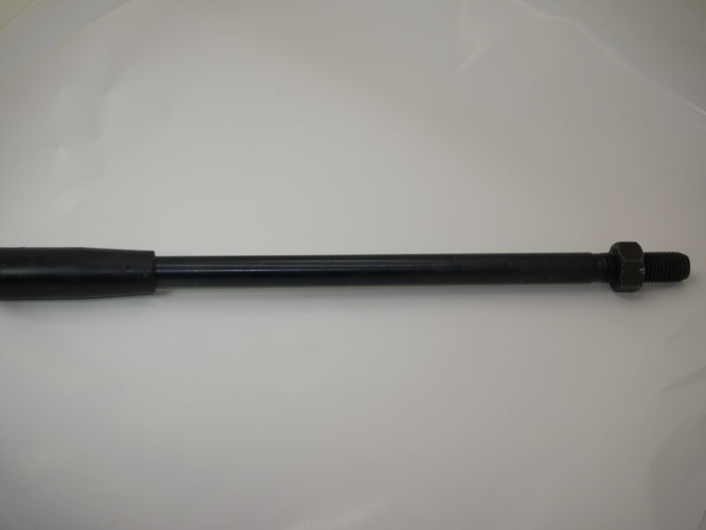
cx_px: 353
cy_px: 265
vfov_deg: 24.4
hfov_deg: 32.2
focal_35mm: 60
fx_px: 1224
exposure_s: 1/125
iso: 200
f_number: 5
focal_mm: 30
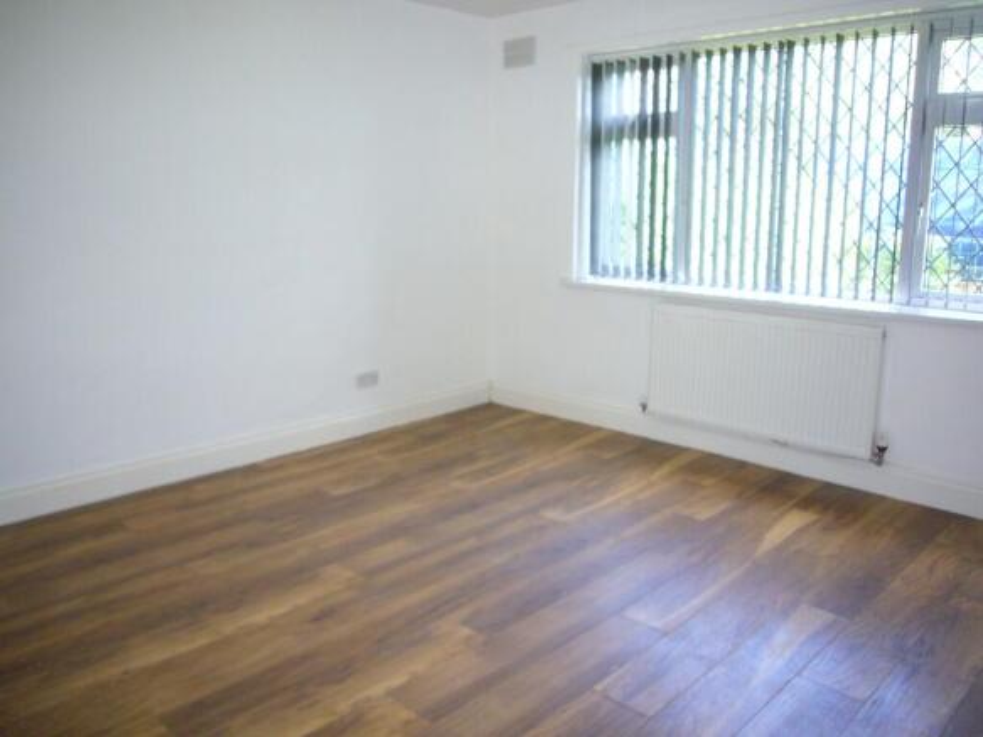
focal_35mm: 28
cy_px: 368
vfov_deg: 49.7
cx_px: 492
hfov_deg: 63.5
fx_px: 795
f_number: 2.8
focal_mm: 4.6
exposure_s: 1/30
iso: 160
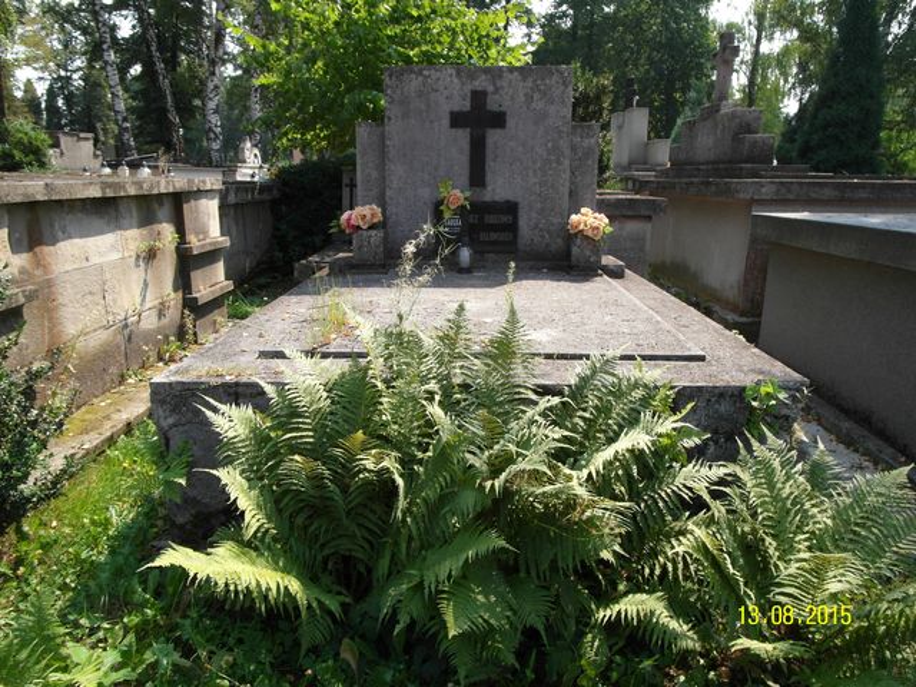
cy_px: 344
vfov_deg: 56.8
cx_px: 458
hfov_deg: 71.6
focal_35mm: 24
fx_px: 635
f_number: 3.9
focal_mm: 5.2
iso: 80
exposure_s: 1/250
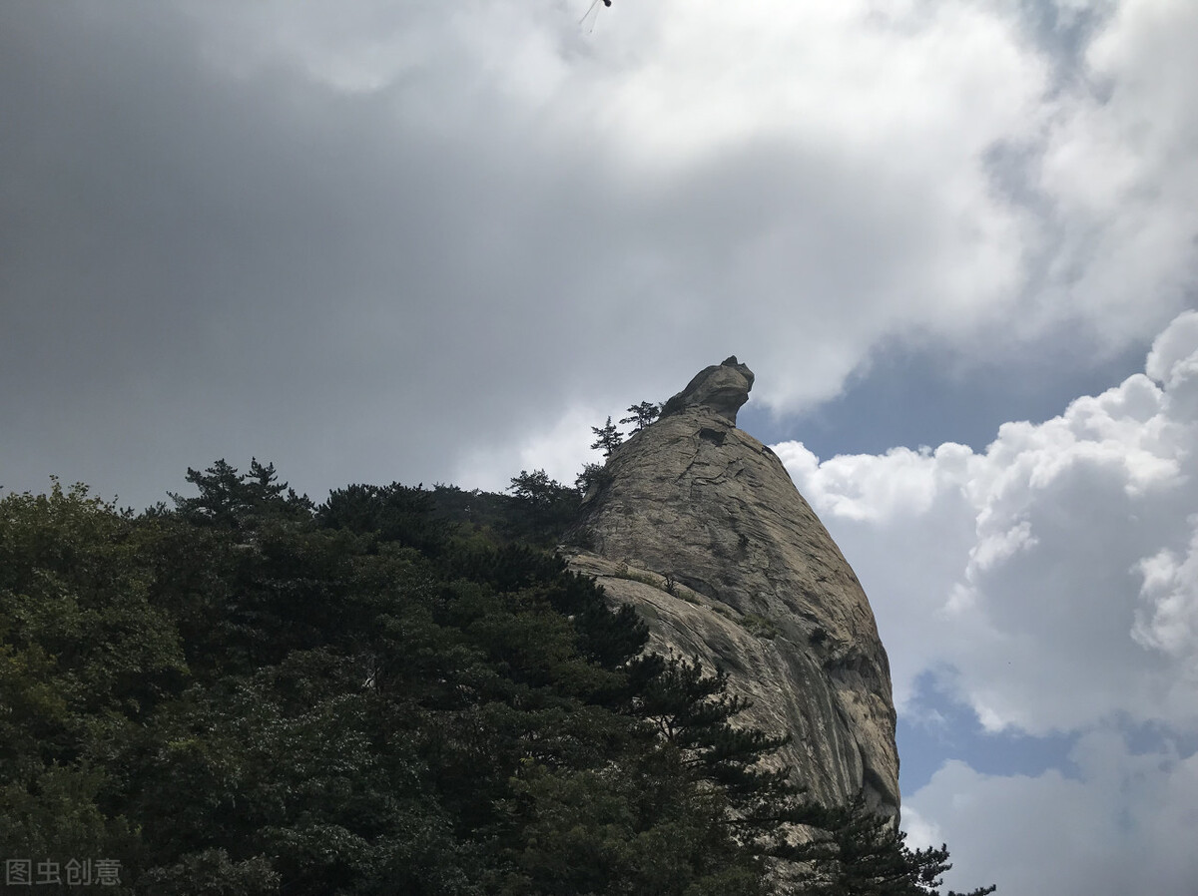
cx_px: 599
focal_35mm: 28
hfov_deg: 63.5
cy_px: 448
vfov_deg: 49.7
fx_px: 968
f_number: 1.8
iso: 25
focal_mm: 3.99
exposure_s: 1/12048
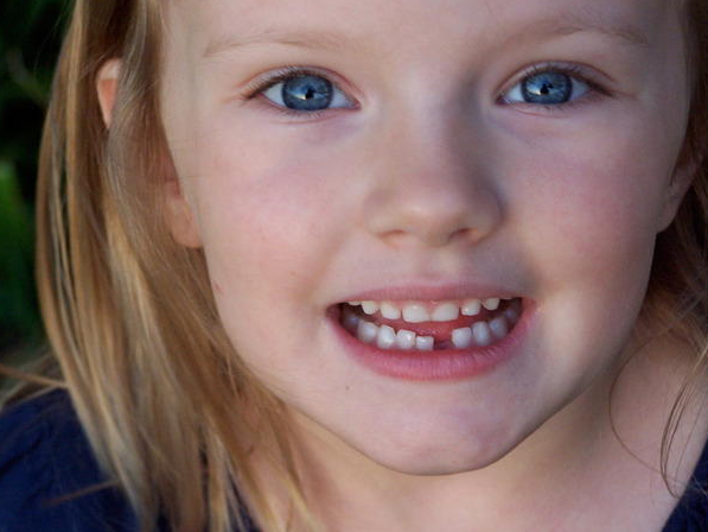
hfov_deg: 13.2
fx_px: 3048
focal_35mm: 149
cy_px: 280
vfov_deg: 10.0
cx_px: 364
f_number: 3.2
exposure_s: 1/45
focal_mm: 23.1
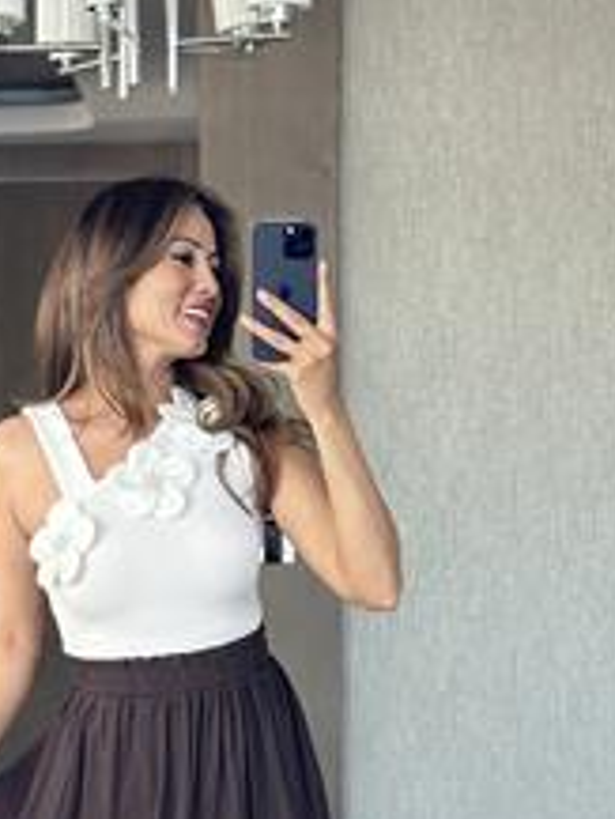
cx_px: 147
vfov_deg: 17.2
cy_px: 800
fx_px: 2651
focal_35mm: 112
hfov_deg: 13.2
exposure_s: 1/60
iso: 125
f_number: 1.78
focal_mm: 6.86
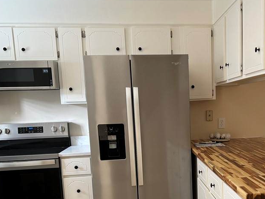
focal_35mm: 43
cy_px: 152
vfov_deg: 32.9
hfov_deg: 43.1
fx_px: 329
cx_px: 181
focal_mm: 5.7
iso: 64
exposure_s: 1/60
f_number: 1.5
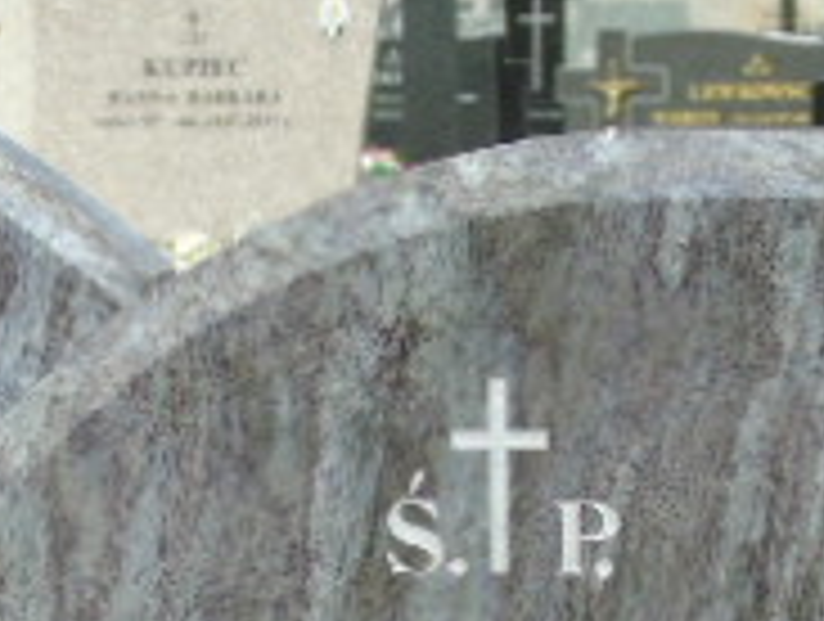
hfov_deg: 6.9
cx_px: -144
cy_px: 918
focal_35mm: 286
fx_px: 6821
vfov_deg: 5.2
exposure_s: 1/500
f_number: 4.1
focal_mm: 15
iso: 80
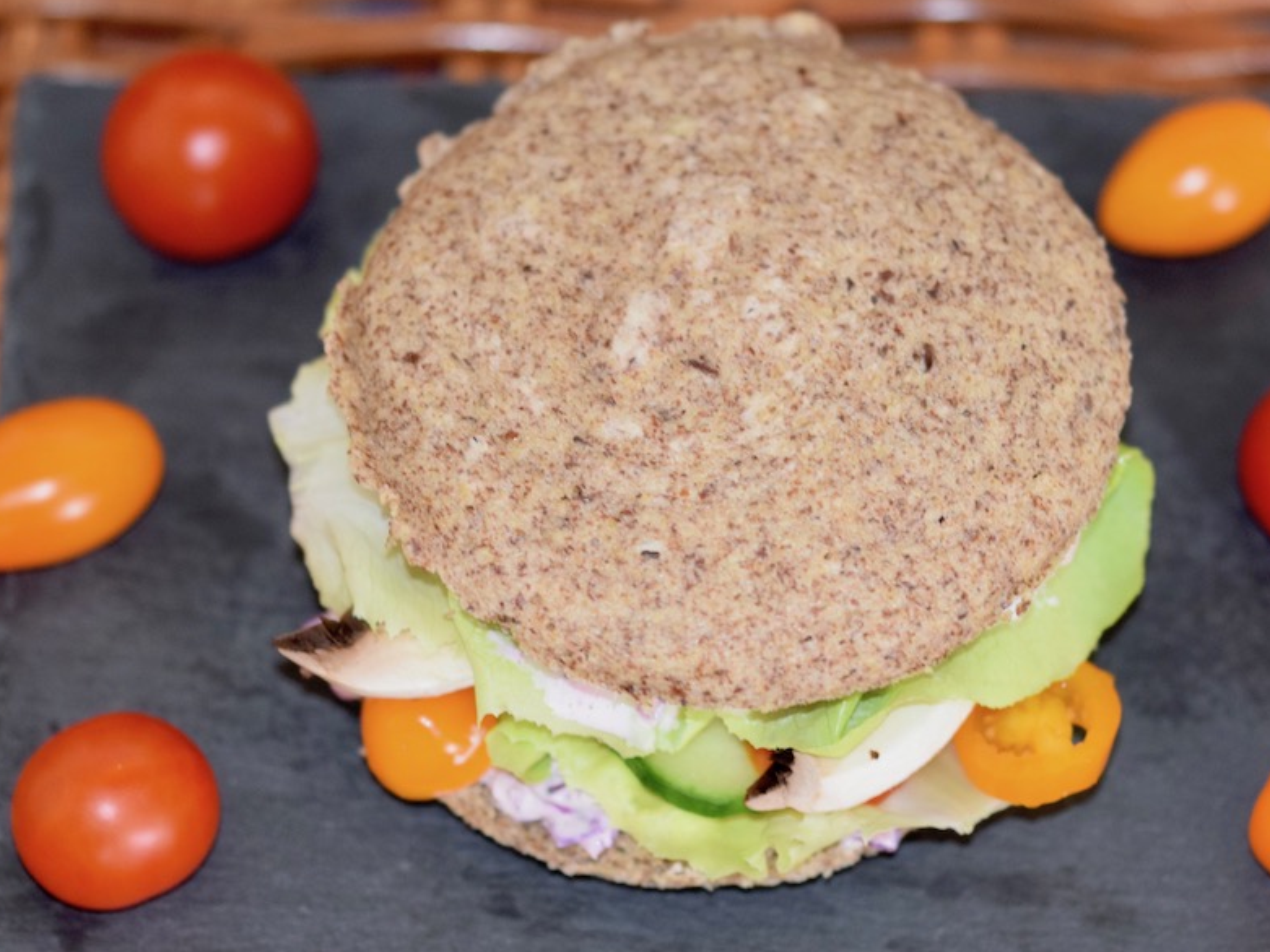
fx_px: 7289
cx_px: 733
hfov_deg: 10.0
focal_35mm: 199
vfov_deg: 7.5
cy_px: 467
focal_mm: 105
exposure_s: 1/60
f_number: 3.2
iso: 1000
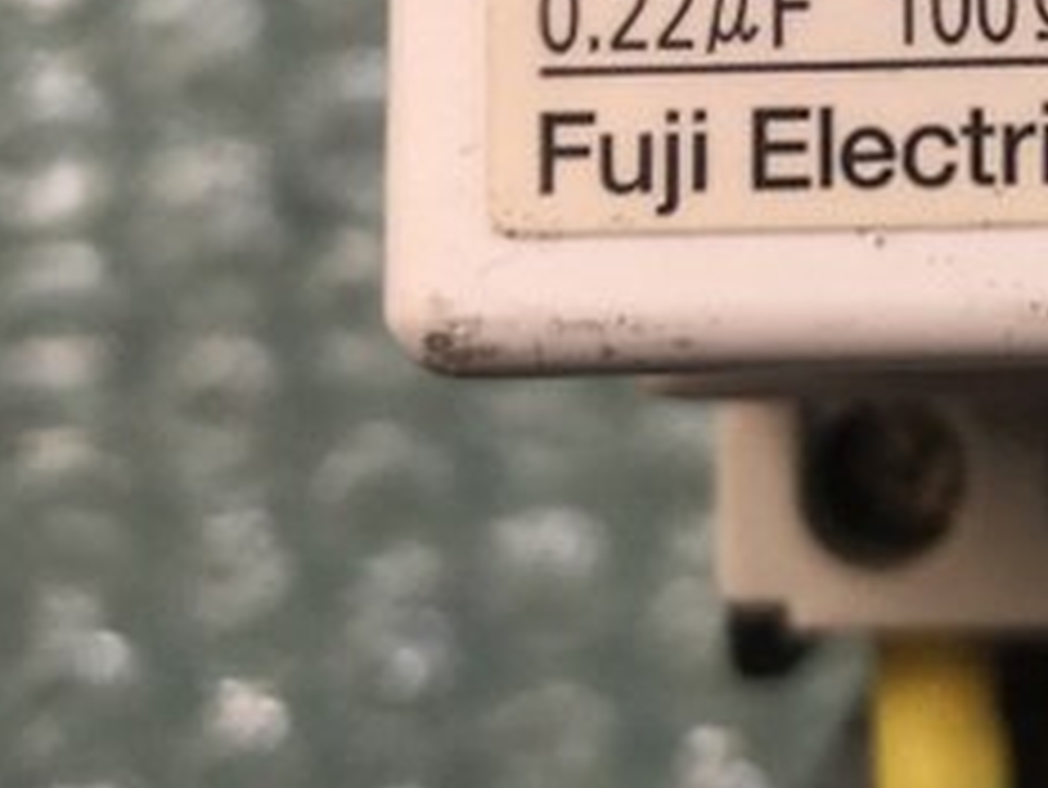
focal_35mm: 96
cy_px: -162
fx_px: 2908
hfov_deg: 19.2
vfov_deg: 14.9
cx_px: 1282
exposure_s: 1/17
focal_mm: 3.99
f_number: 1.8
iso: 40
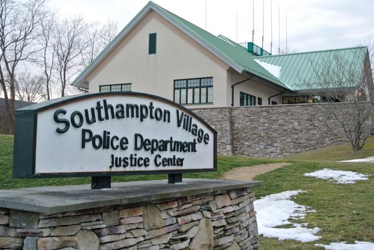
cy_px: 129
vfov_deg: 30.6
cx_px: 194
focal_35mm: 44
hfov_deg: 44.5
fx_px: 458
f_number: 4.2
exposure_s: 1/60
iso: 140
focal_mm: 15.7
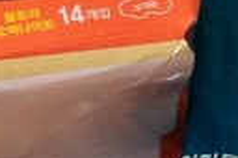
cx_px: -279
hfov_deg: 5.5
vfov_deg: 3.7
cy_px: -165
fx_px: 2420
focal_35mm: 366
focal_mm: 49
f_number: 6.3
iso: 3200
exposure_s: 1/40
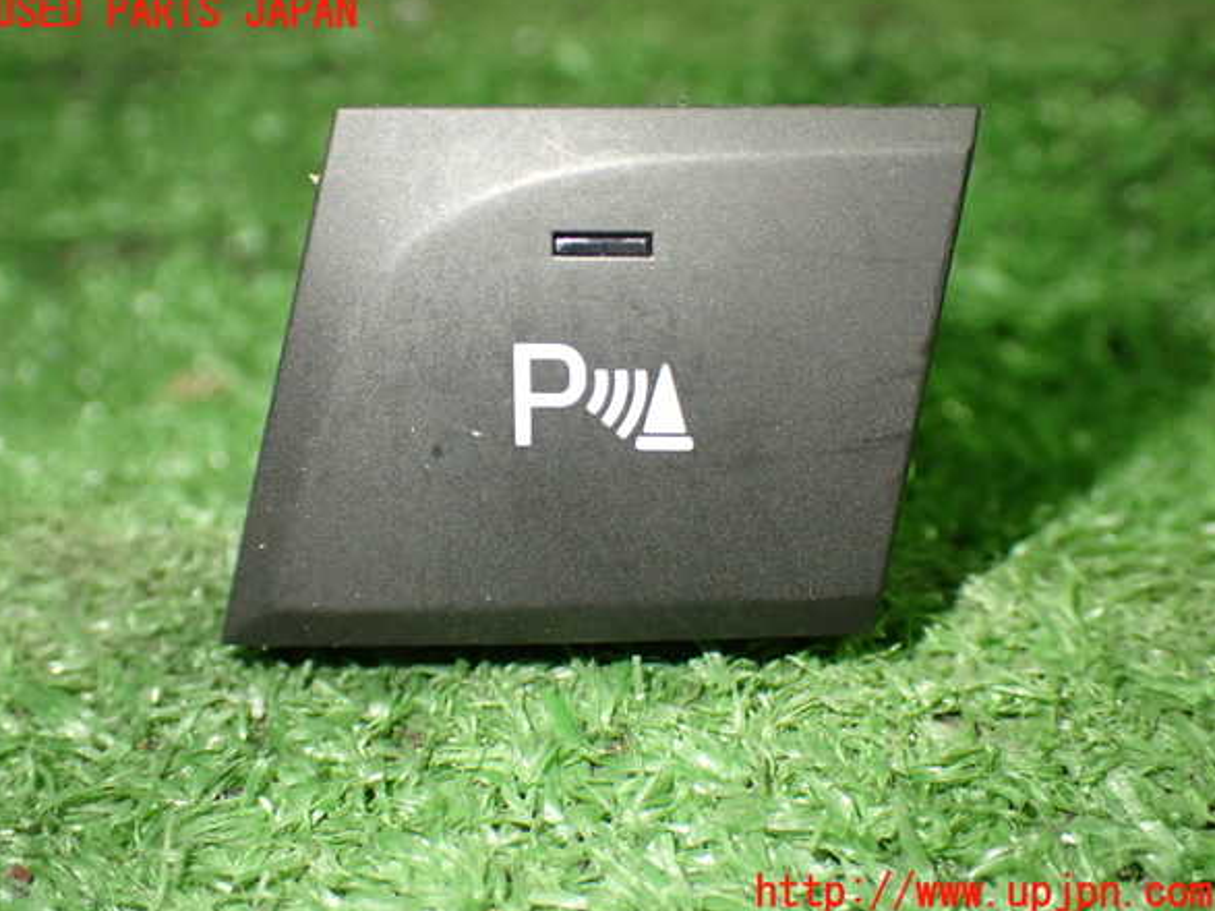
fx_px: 1579
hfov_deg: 42.1
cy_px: 453
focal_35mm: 45
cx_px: 602
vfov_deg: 32.2
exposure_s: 1/60
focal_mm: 7.84
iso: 800
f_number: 2.9
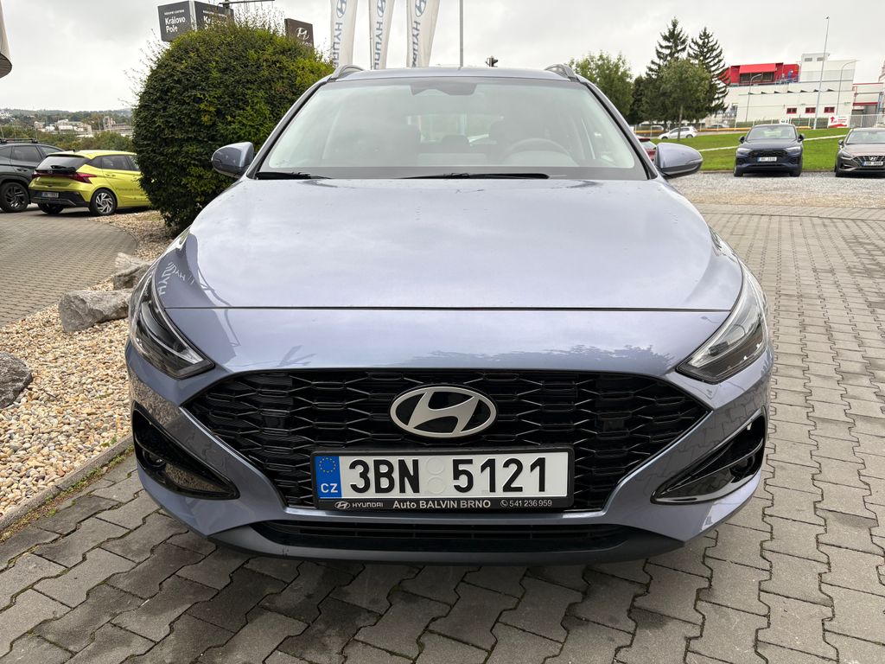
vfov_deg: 53.1
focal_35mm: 26
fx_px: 665
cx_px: 442
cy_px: 332
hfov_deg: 67.3
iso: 50
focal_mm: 5.96
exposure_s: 1/527
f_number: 1.6
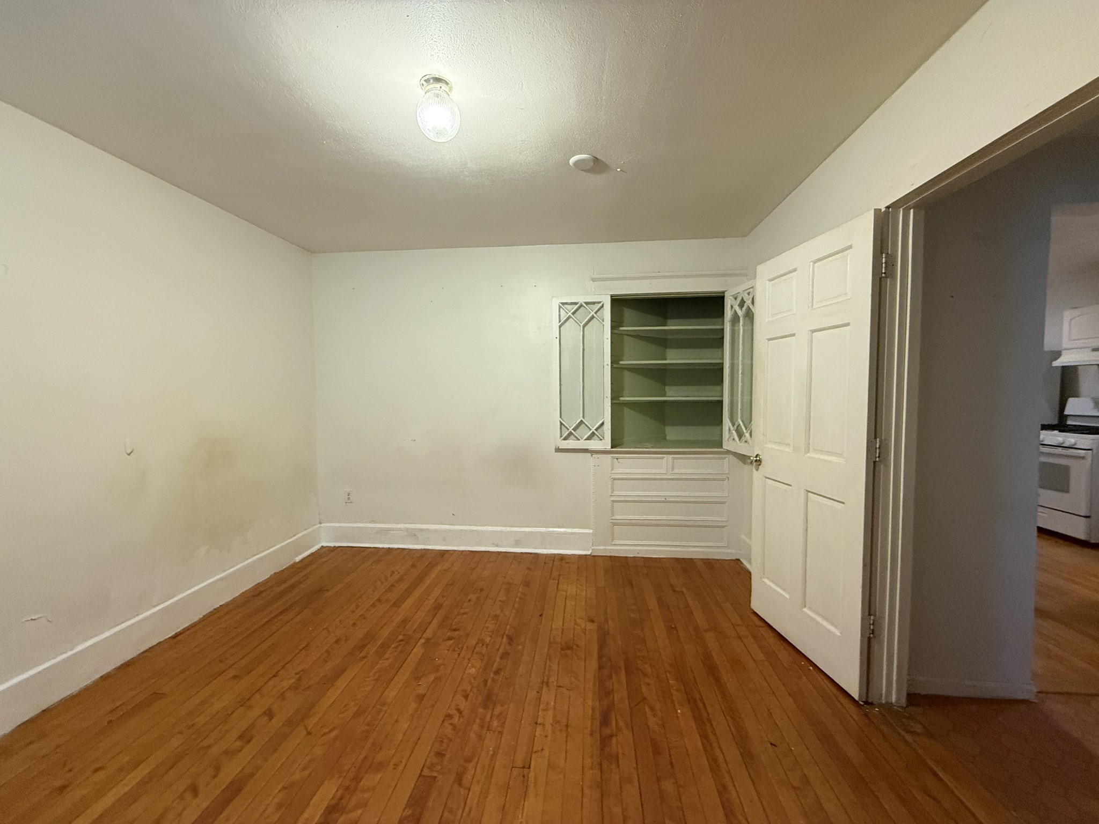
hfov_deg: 102.1
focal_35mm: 14
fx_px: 444
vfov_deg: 85.7
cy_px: 412
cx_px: 550
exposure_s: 1/60
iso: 500
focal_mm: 2.22
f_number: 2.2
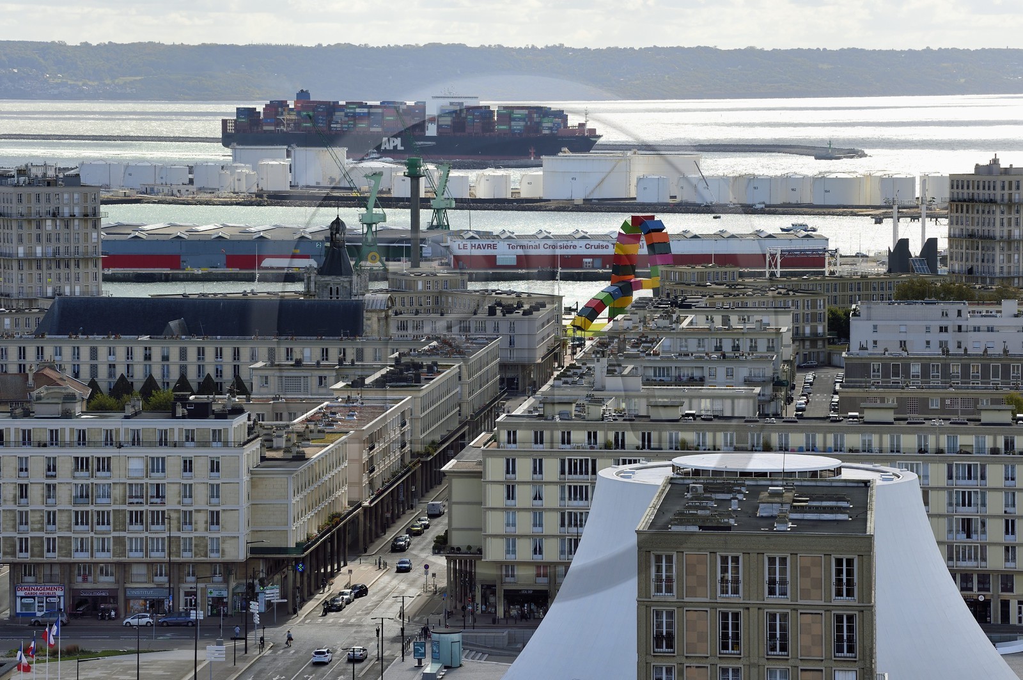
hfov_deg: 14.2
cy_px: 340
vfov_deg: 9.4
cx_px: 512
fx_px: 4117
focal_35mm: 145
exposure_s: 1/400
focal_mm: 145
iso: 200
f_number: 10
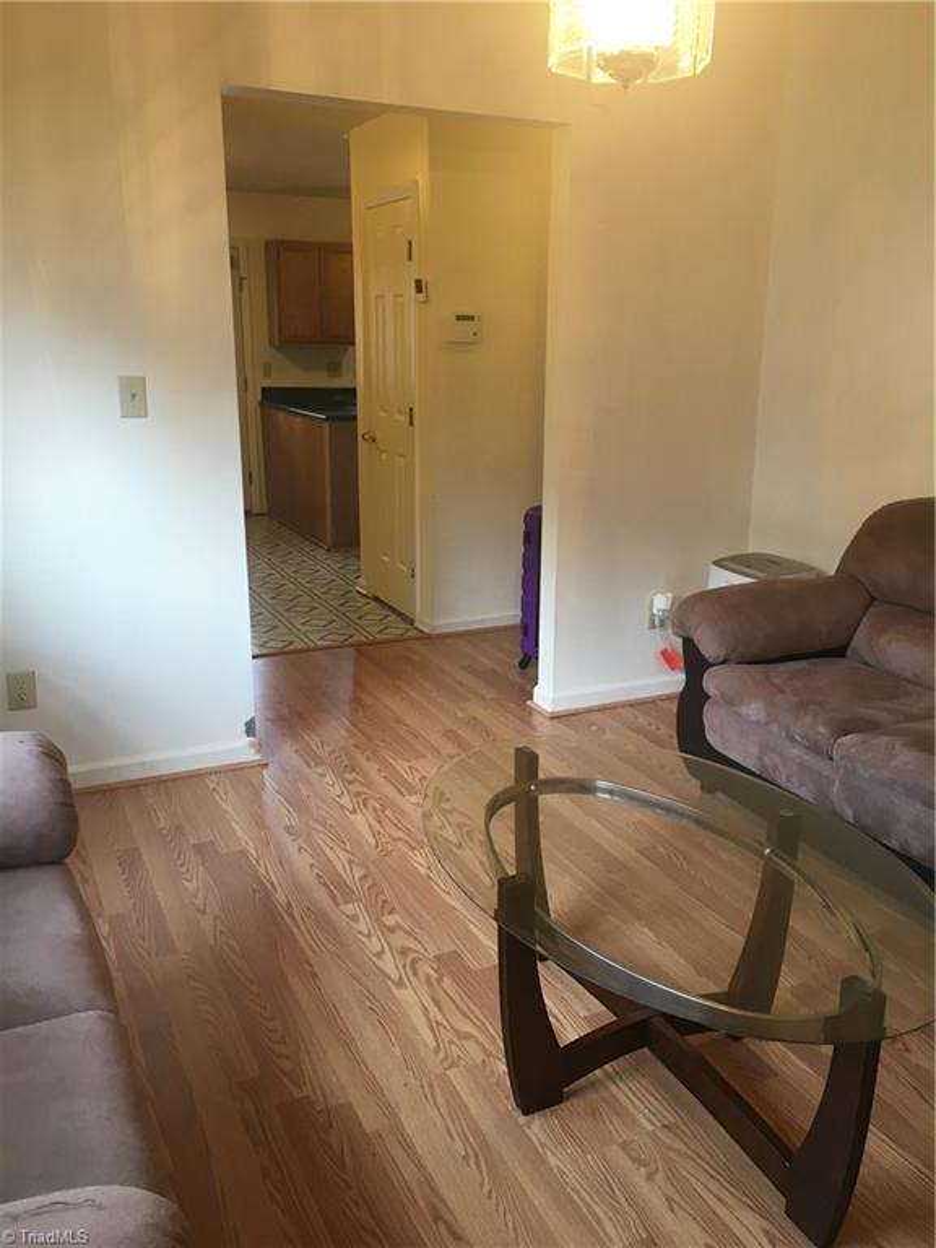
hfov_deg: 48.2
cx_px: 468
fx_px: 1046
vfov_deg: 61.7
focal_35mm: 29
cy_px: 624
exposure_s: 1/30
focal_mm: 4.15
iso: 64
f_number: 2.2
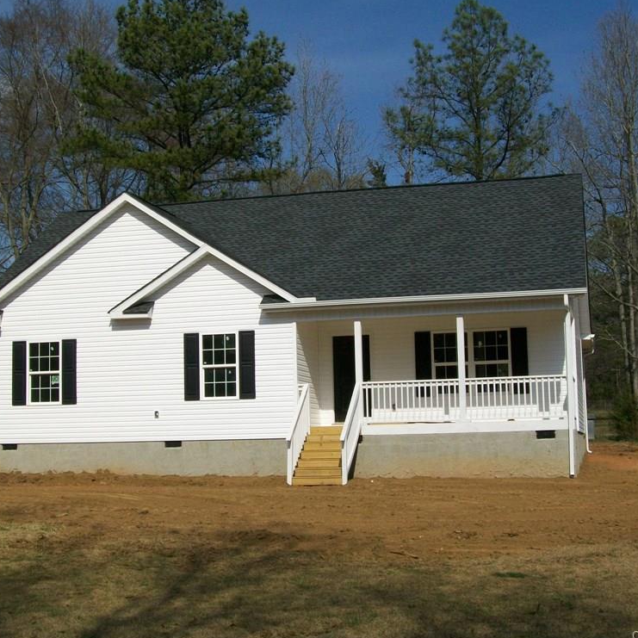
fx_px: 1147
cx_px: 290
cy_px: 313
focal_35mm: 55
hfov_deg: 31.1
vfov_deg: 31.1
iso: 64
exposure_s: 1/800
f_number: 5.3
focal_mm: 7.6
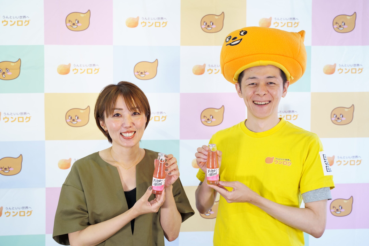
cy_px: 123
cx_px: 184
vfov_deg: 33.4
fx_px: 410
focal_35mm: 40
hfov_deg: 48.5
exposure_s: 1/40
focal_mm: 40
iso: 125
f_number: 2.8
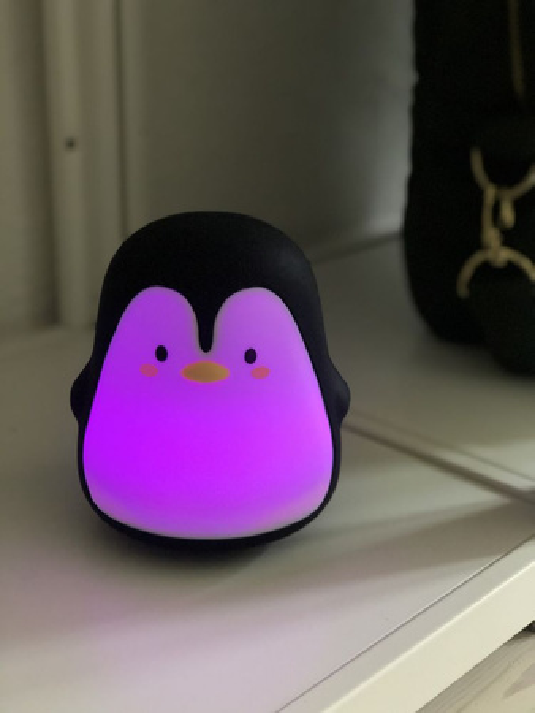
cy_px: 356
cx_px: 268
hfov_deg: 25.7
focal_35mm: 57
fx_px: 1173
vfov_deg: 33.8
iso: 400
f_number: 2.8
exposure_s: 1/30
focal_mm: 6.6
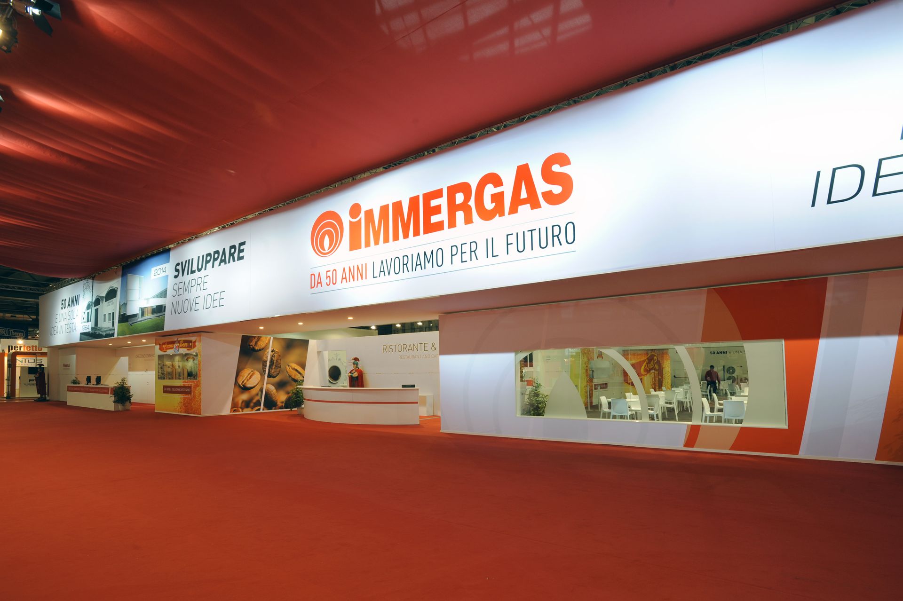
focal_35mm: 19
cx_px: 452
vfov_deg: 64.5
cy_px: 300
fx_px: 476
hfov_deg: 86.9
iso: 400
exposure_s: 1/15
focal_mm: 19
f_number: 11
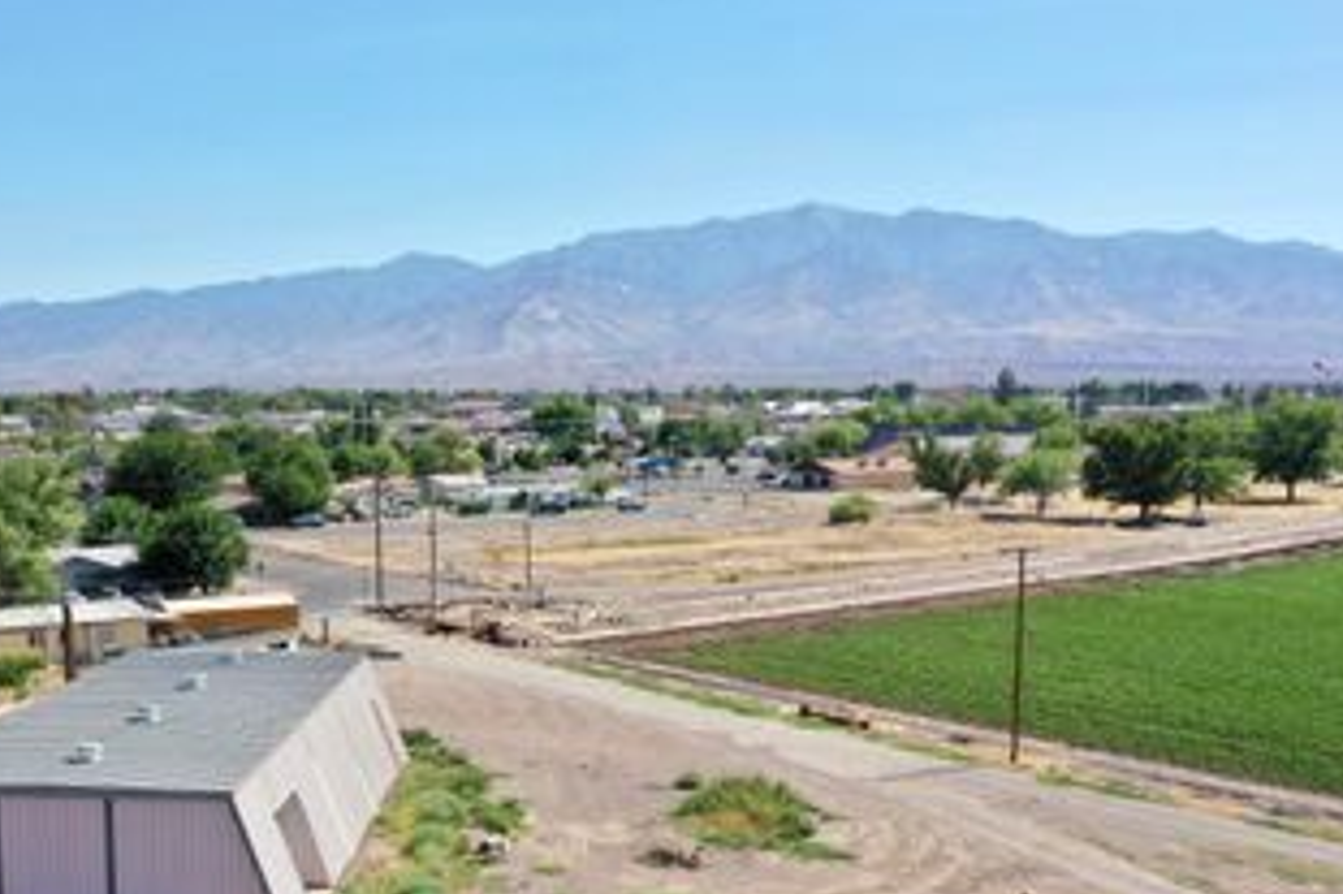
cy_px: 624
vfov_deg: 29.5
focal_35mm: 45
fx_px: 1678
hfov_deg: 42.7
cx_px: 389
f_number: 5.6
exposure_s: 1/400
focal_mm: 10.26
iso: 100
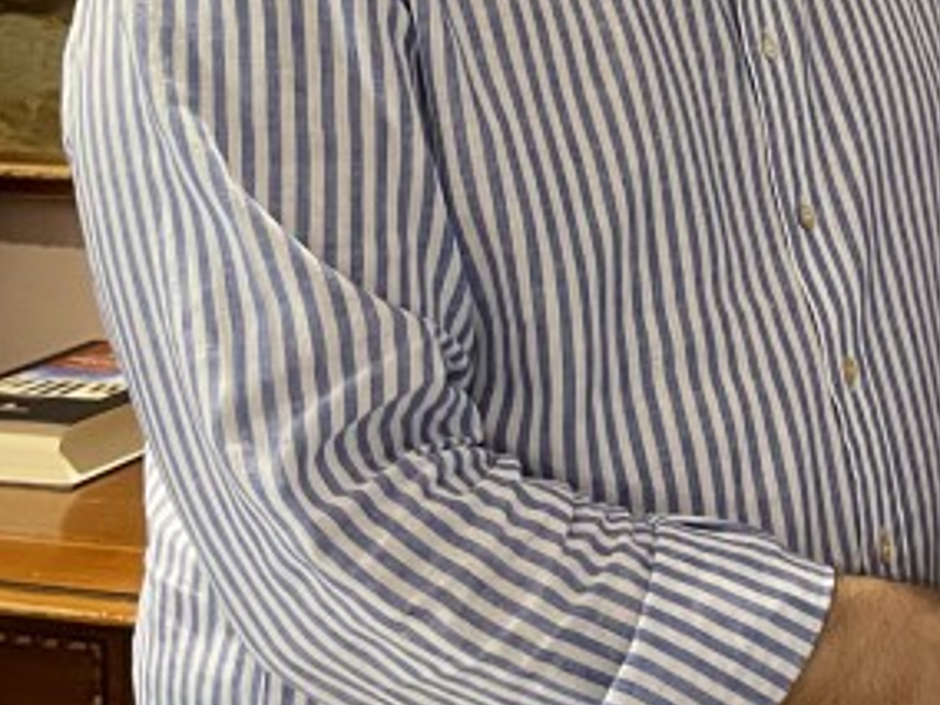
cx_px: 1423
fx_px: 2390
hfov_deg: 19.3
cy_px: -169
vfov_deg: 16.0
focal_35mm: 88
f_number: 1.6
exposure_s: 1/41
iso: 320
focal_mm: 4.2
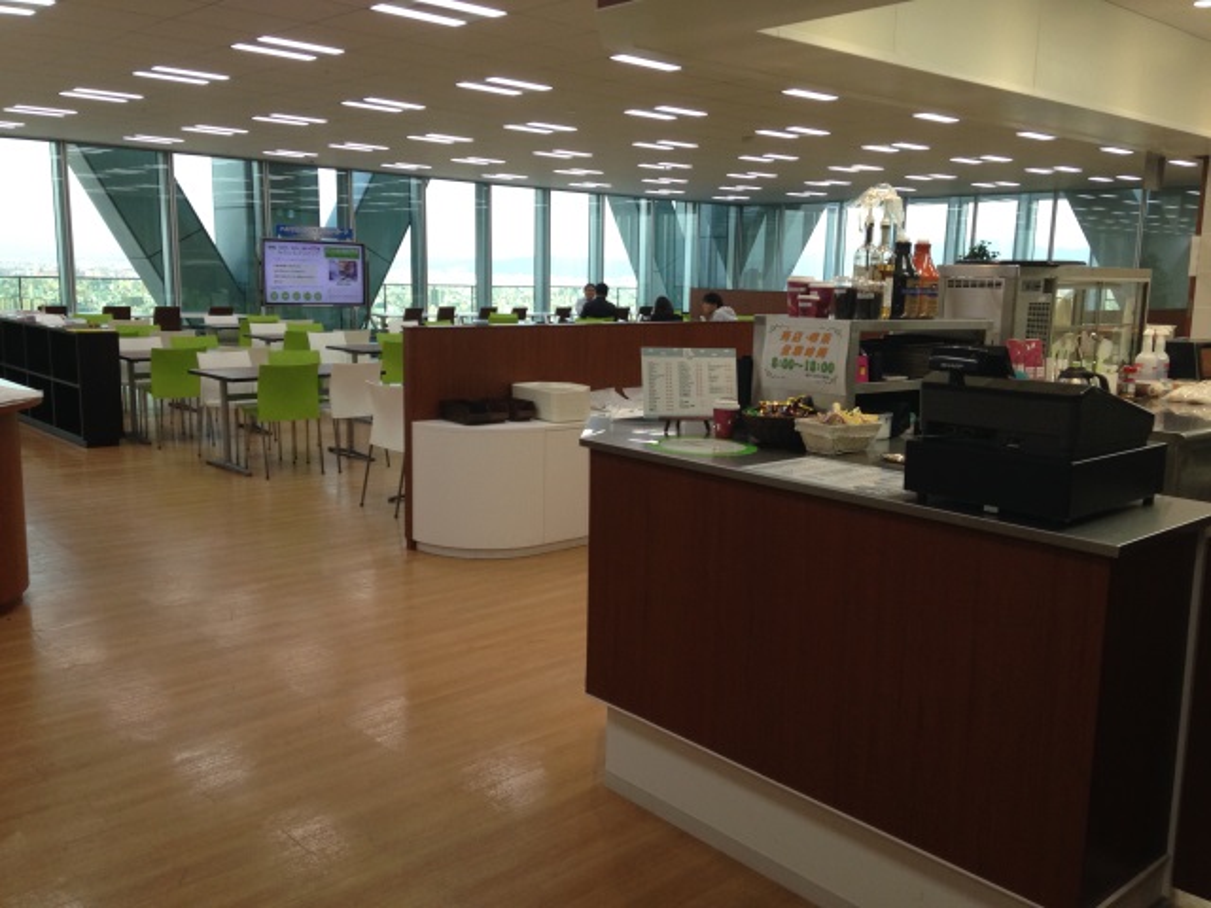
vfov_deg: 42.9
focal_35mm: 33
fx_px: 1154
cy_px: 454
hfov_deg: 55.4
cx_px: 606
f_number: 2.4
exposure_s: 1/120
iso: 100
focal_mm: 4.12
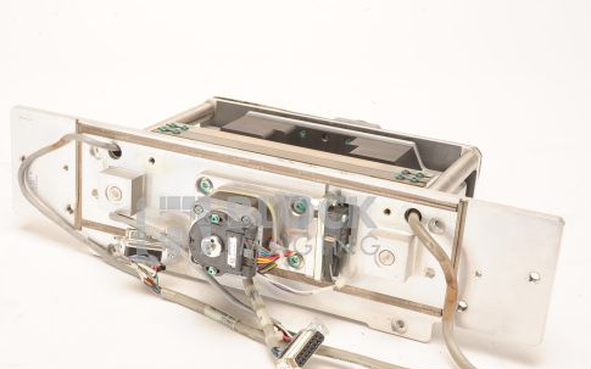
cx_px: 258
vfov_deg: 20.6
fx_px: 1015
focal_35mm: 63
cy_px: 226
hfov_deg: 32.4
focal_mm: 50
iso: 320
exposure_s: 1/125
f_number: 16
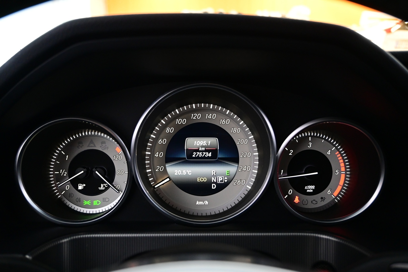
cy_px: 136
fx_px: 348
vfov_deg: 42.6
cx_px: 204
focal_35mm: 31
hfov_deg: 60.7
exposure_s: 1/30
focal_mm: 20.5
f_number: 3.8
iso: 2000
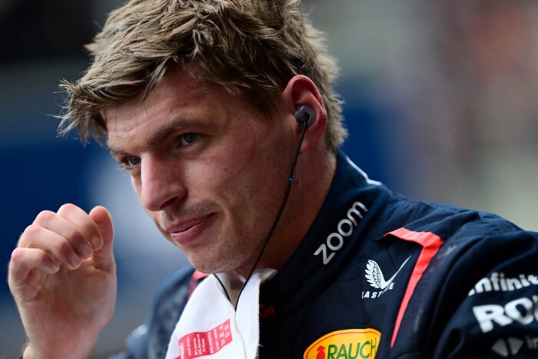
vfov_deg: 6.9
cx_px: 269
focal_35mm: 200
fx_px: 2989
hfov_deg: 10.3
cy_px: 180
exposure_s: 1/1600
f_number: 2
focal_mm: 200
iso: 800
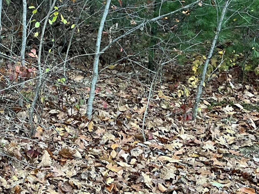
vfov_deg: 18.2
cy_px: 74
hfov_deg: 20.6
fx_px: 606
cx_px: -130
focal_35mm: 81
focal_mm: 5.1
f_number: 1.6
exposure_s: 1/72
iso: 125
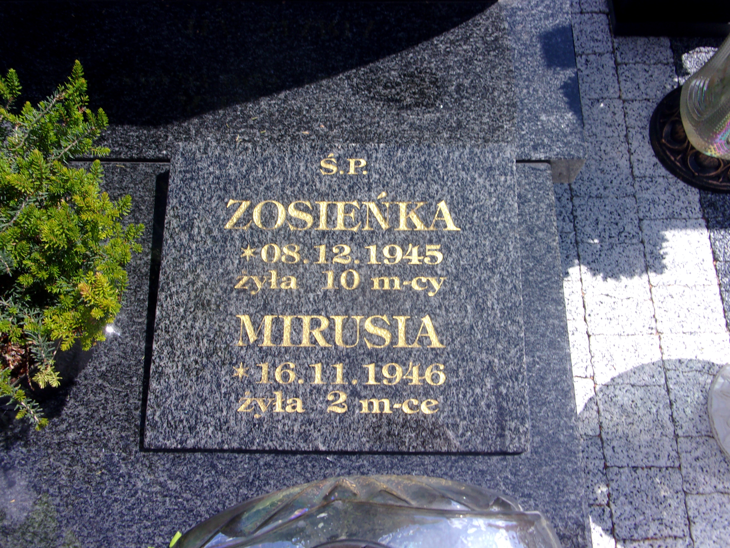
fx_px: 590
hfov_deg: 63.4
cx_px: 365
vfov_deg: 49.7
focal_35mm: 28
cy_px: 274
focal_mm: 5.1
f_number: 10.8
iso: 80
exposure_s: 1/60
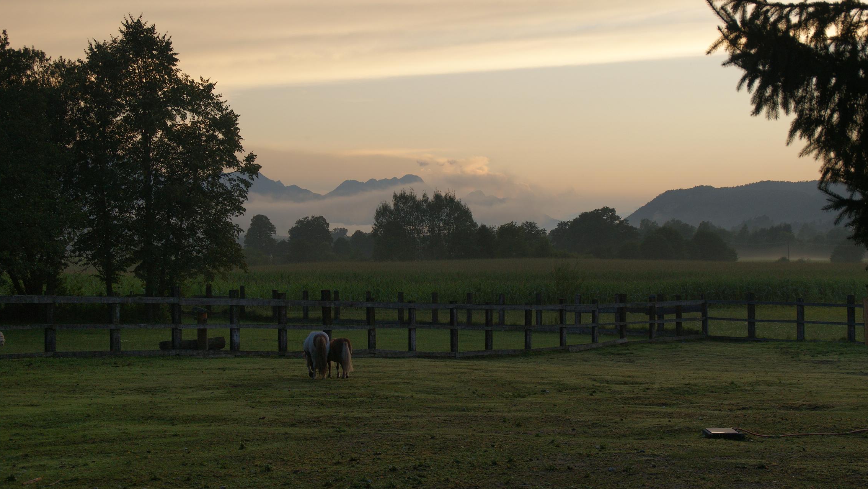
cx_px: 434
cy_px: 213
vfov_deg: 16.9
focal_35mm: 72
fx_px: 1646
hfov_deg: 29.5
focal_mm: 45
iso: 100
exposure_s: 1/80
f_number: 5.6
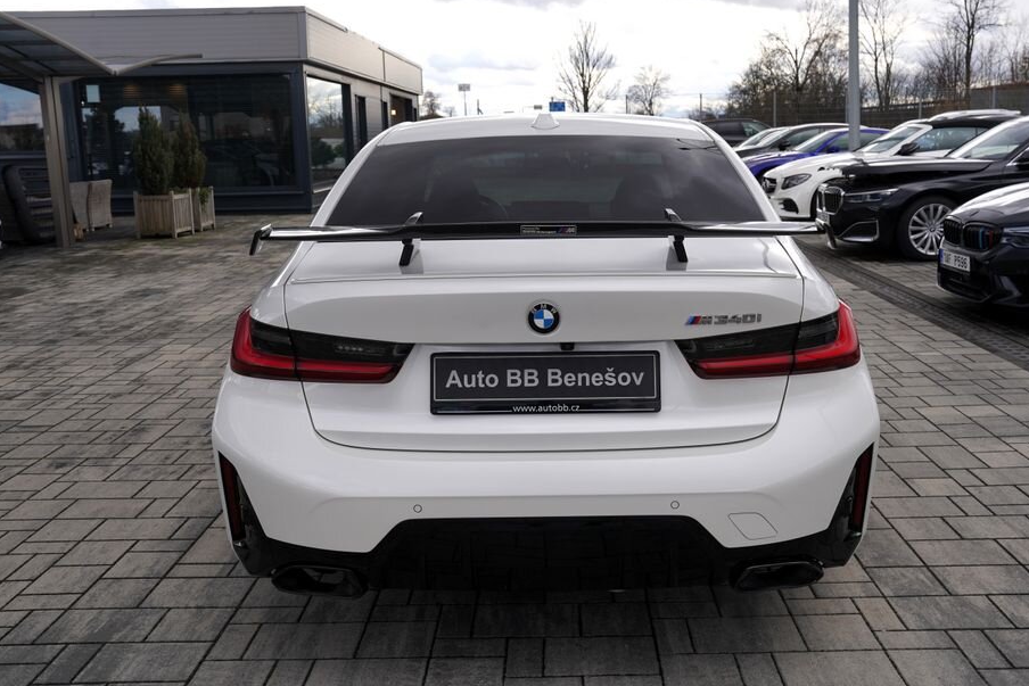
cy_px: 310
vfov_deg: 38.9
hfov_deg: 55.7
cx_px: 561
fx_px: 972
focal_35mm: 34
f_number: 7.1
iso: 100
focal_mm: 30
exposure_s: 1/200
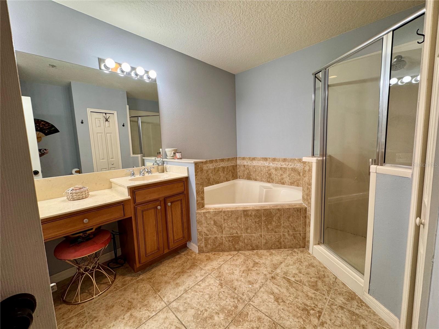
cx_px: 220
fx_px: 178
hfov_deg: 102.1
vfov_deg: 85.7
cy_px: 164
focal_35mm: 14
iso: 160
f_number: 2.2
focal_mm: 2.22
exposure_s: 1/60
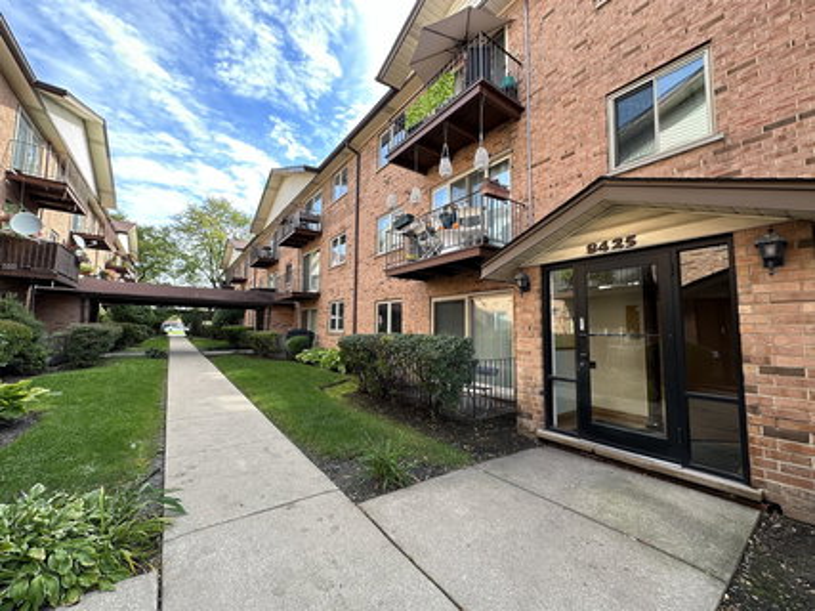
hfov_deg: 102.1
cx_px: 408
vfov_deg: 85.6
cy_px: 306
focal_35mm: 14
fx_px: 330
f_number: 2.2
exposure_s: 1/182
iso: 40
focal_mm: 2.22
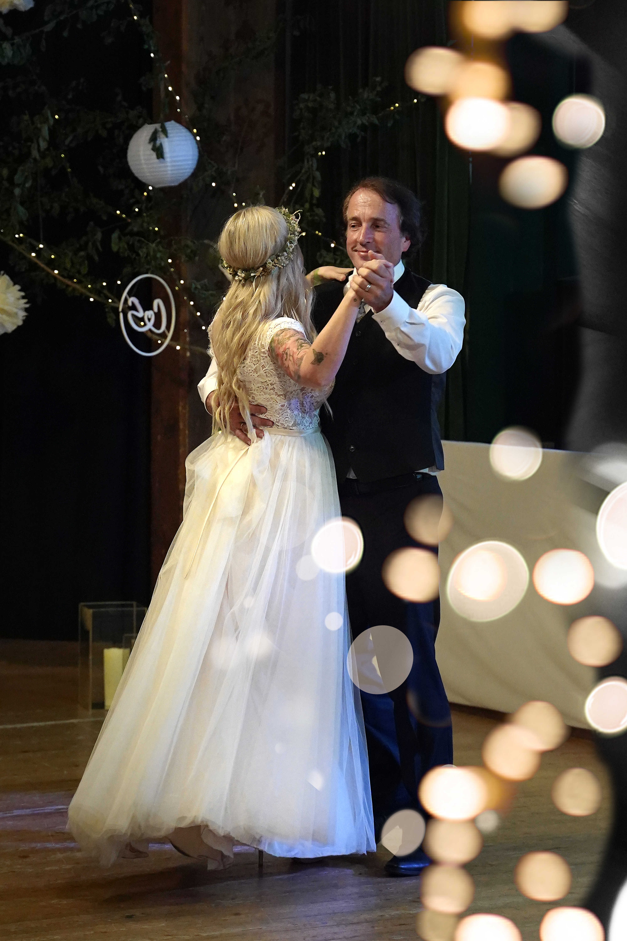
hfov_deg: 18.2
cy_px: 470
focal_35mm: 75
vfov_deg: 27.0
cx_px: 314
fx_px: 1959
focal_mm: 75
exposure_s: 1/250
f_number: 3.5
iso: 5000
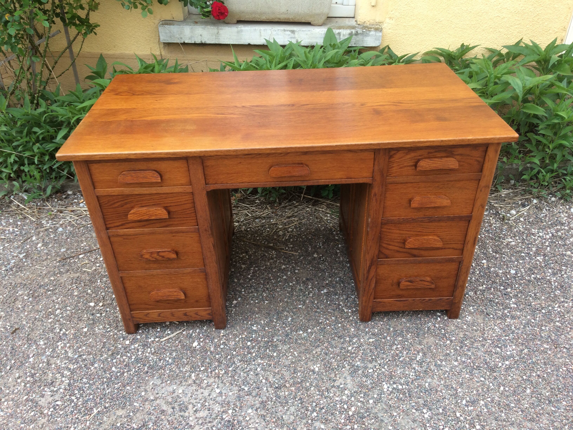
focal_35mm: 29
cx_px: 286
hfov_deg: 61.7
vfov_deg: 48.2
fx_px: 480
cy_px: 215
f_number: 2.2
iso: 40
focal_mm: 4.15
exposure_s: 1/50
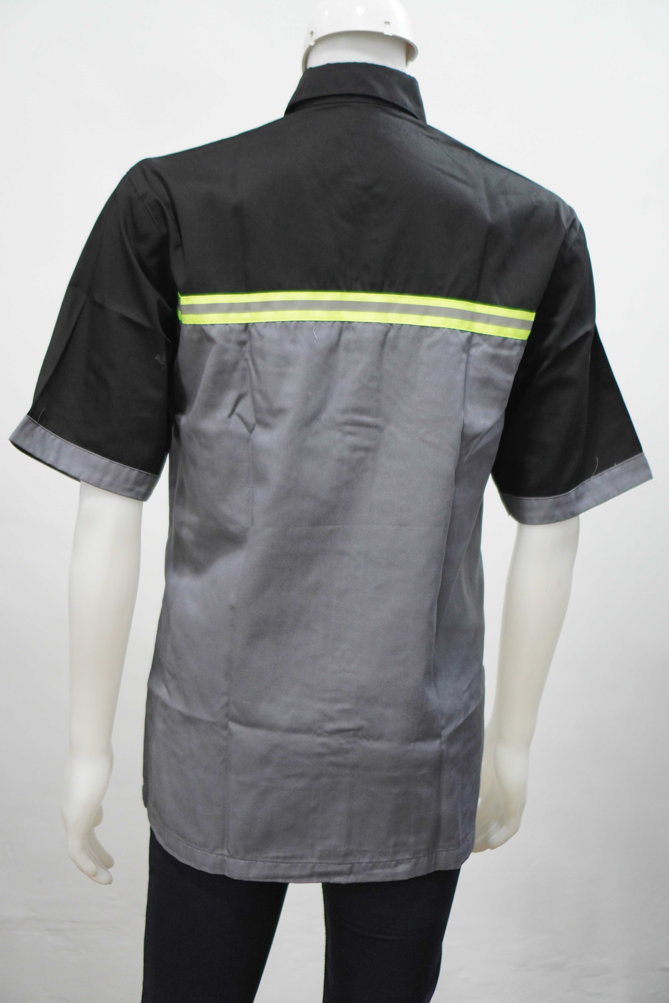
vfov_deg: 37.9
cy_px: 502
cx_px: 334
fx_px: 1463
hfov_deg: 25.8
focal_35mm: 52
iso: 800
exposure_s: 1/125
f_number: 1.8
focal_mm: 35
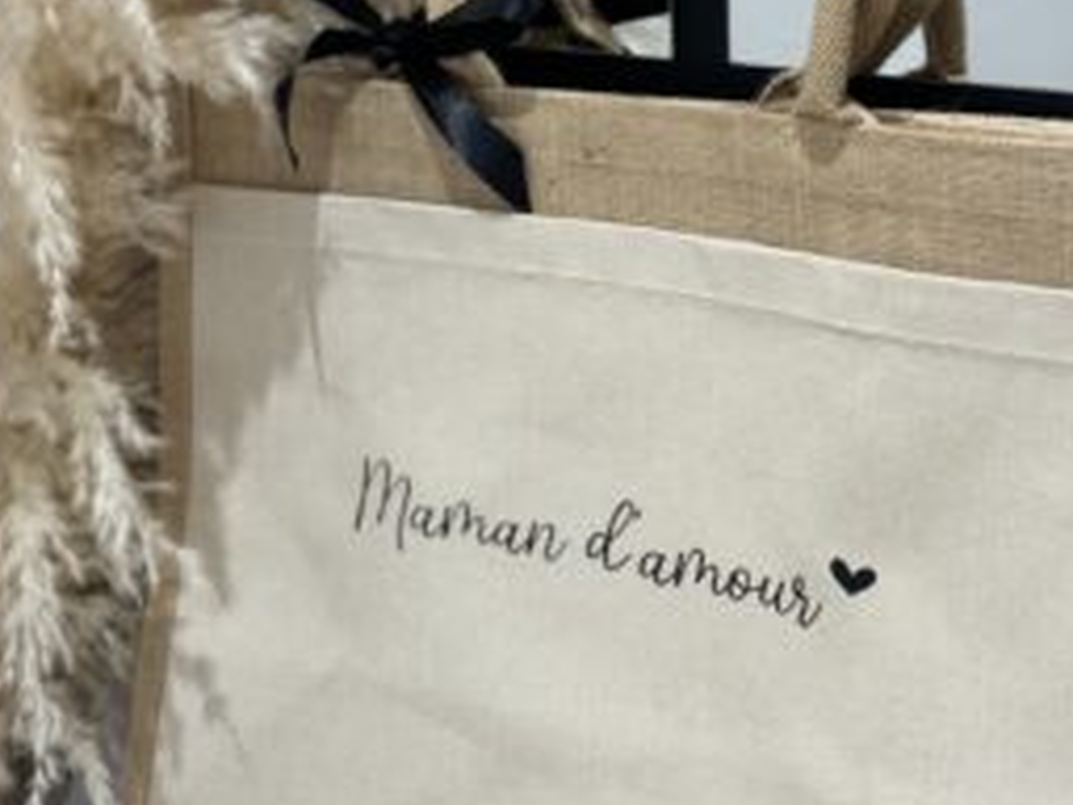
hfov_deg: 26.0
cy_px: 314
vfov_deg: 19.6
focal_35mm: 75
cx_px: 570
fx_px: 2325
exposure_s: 1/59
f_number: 1.78
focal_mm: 6.76
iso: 160
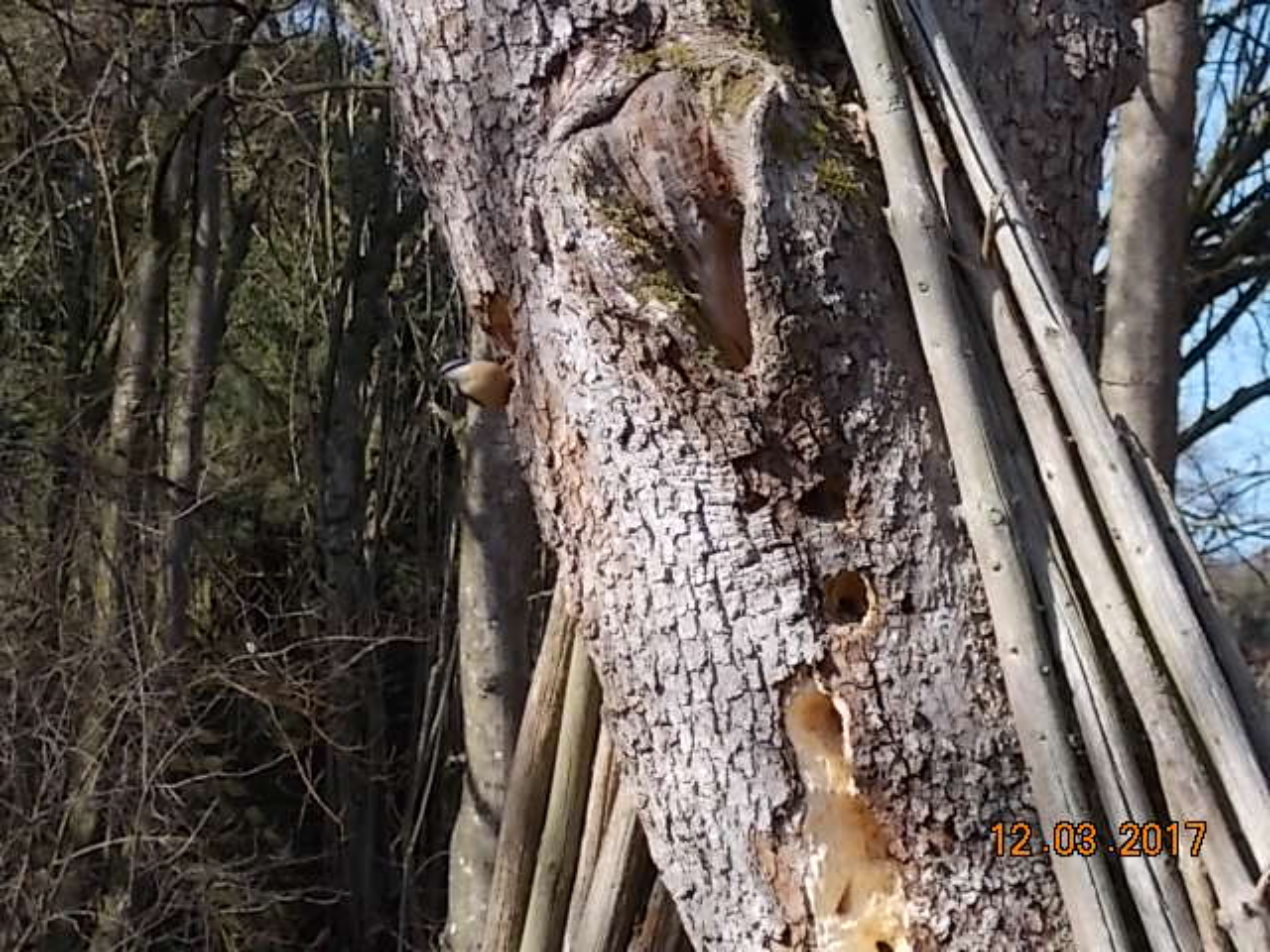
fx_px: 4769
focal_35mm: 130
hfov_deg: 15.2
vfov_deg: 11.4
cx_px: 635
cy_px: 476
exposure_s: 1/125
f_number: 6.5
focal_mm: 23
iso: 80
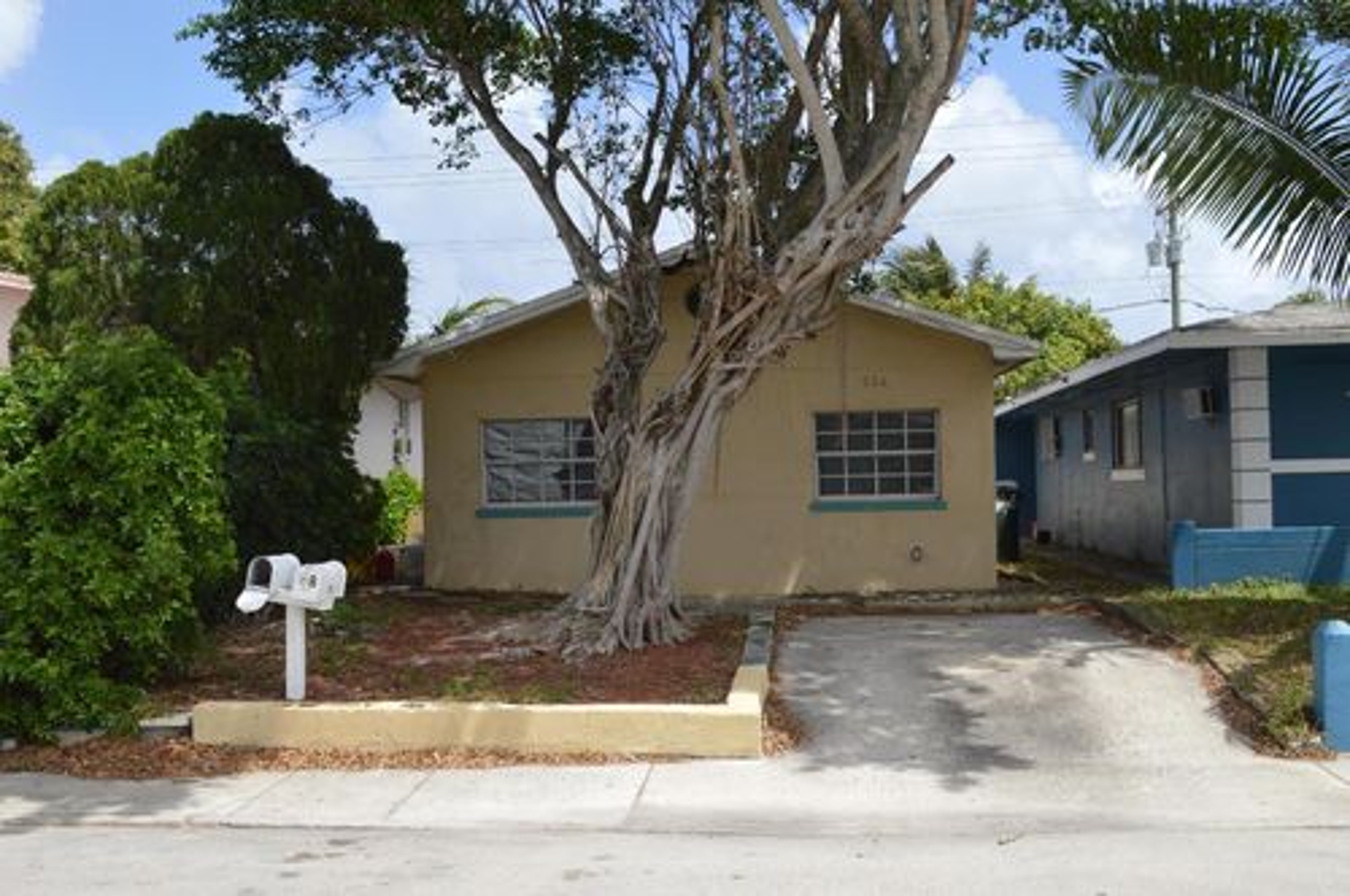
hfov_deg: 49.6
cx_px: 675
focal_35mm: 39
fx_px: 1461
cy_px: 448
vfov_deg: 34.1
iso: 100
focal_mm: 26
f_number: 8
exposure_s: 1/200
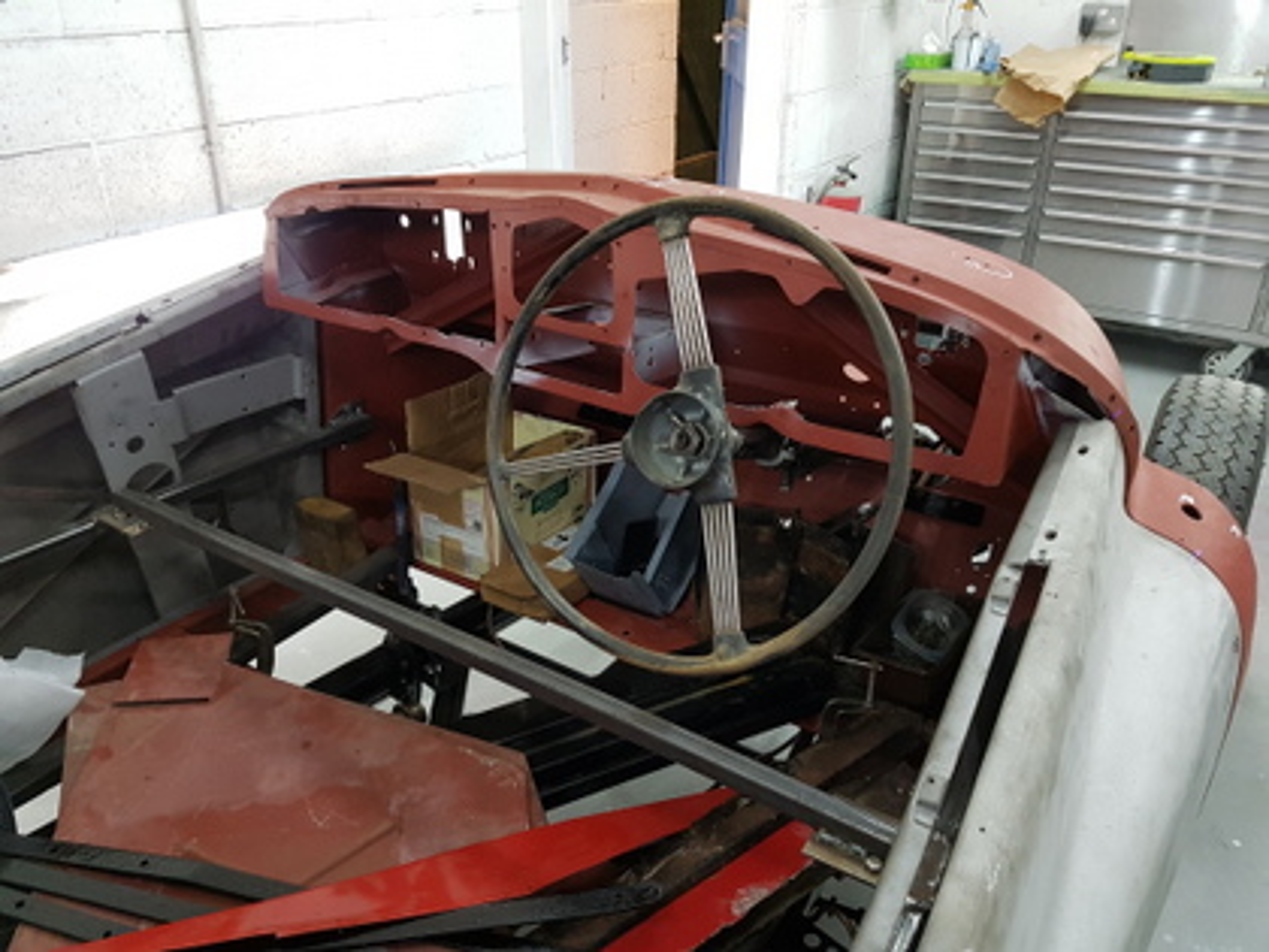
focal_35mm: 26
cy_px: 476
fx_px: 953
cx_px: 634
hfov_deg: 67.3
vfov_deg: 53.1
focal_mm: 4.2
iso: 200
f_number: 1.7
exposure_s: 1/25
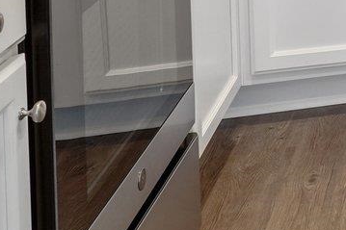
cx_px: 872
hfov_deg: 13.7
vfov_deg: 11.5
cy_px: -332
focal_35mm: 97
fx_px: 932
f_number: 9
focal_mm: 17
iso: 100
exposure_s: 2
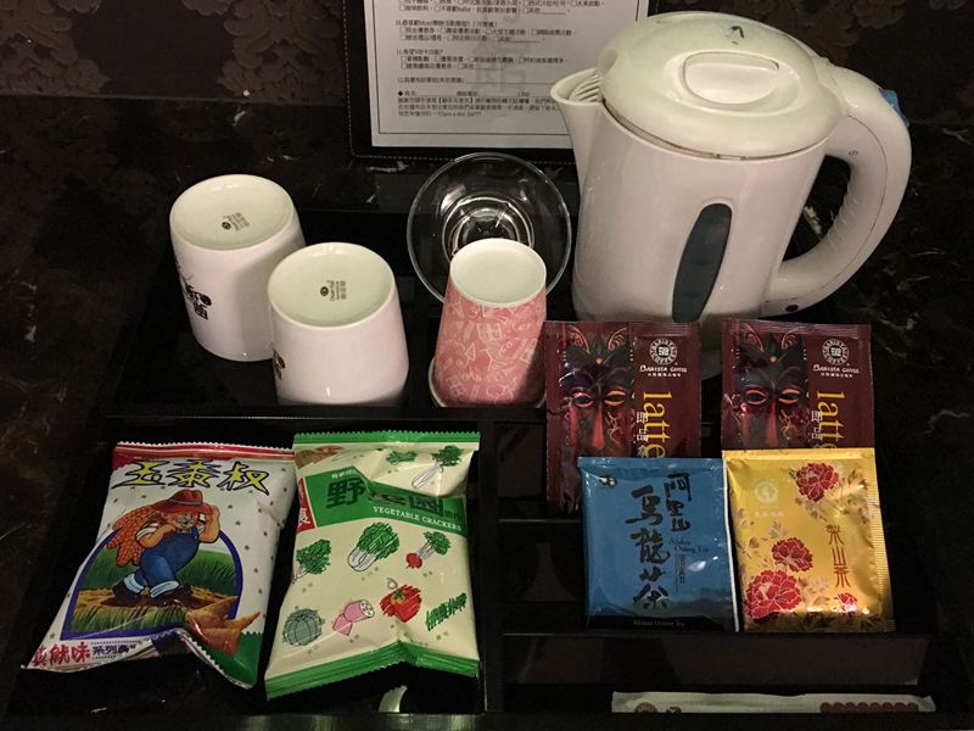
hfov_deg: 61.7
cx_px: 487
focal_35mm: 29
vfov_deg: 48.2
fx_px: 816
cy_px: 366
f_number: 2.2
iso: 100
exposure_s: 1/4
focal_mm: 4.15
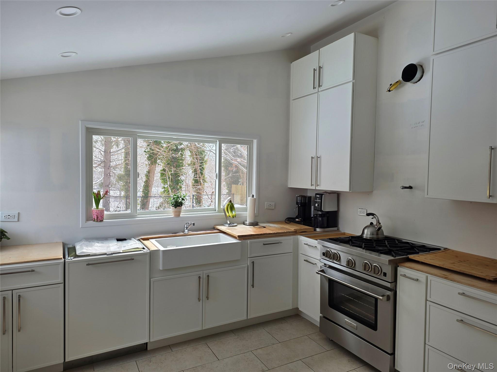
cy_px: 186
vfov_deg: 58.9
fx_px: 330
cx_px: 248
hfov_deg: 73.9
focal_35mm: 23
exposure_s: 1/180
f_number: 1.7
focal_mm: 6.3
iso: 40
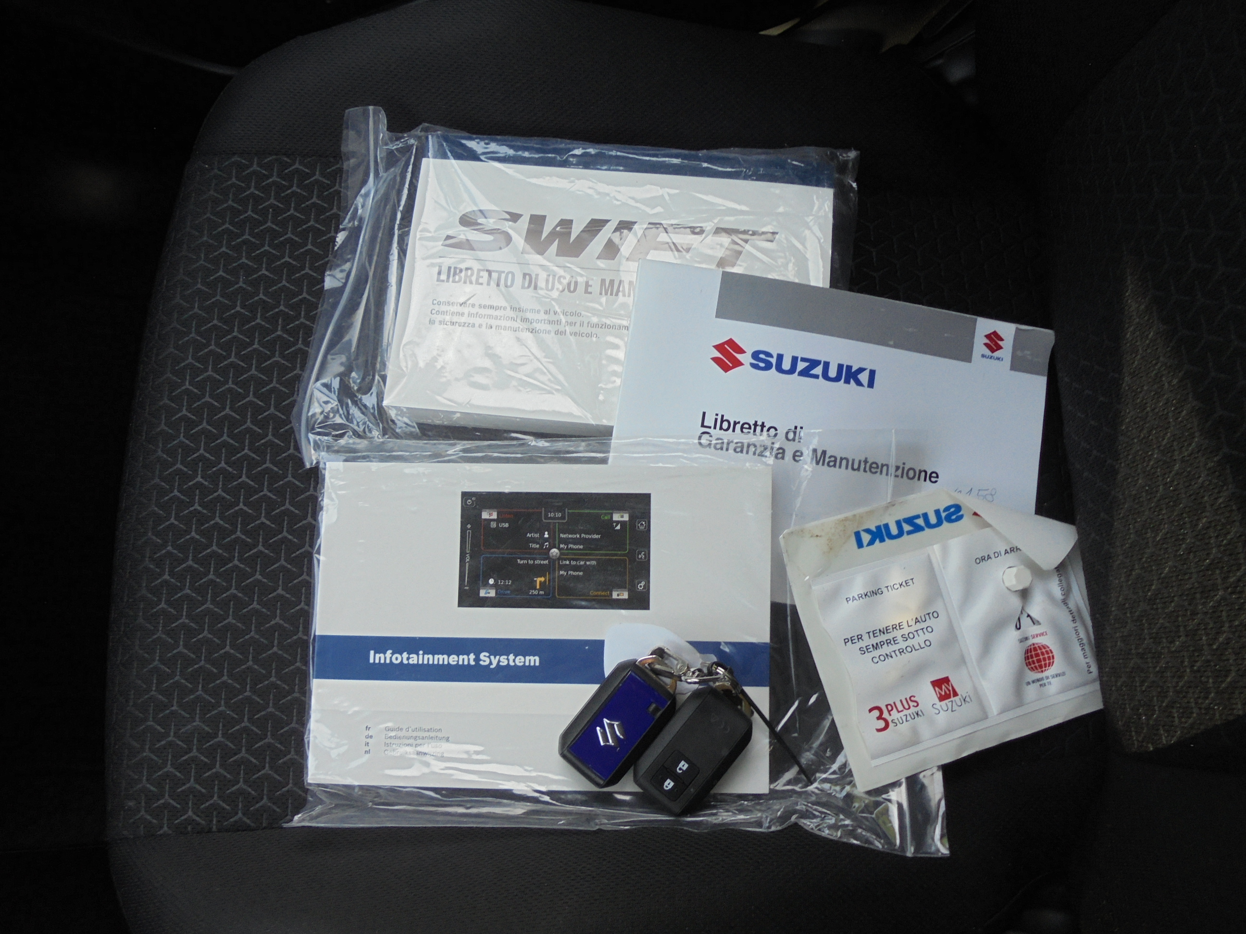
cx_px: 623
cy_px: 467
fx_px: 936
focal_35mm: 26
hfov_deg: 67.3
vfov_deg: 53.1
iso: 100
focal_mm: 4.6
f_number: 3.5
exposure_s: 1/40
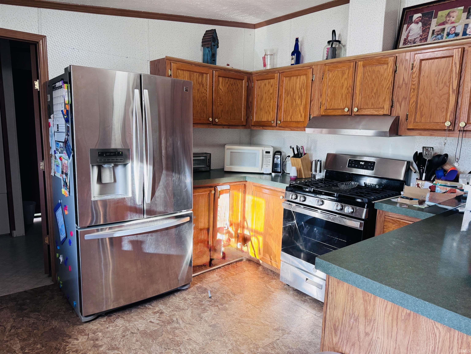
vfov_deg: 56.8
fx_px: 327
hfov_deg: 71.6
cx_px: 236
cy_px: 177
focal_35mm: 24
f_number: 1.78
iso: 200
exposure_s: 1/60
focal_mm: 6.76
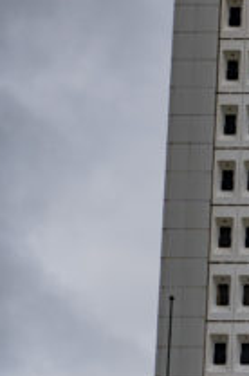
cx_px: 577
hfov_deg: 7.9
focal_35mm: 161
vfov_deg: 12.8
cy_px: 184
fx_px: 1674
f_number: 5.6
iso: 100
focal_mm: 29
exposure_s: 1/800
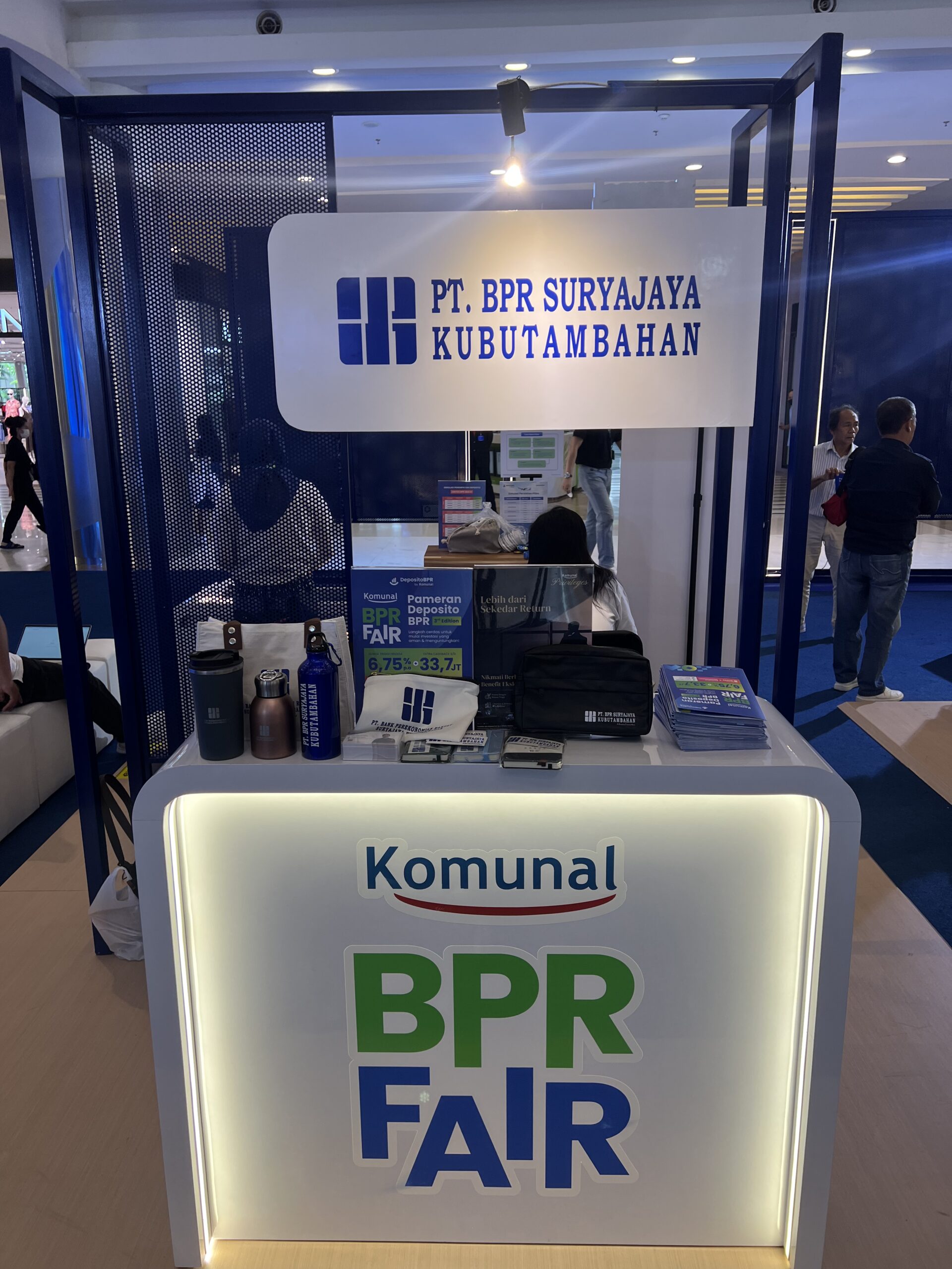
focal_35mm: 26
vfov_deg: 67.3
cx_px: 476
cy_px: 634
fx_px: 953
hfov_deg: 53.1
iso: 64
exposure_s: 1/100
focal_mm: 5.7
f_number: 1.5
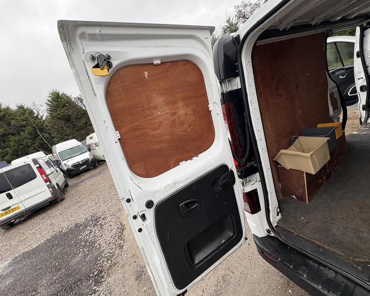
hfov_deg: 96.8
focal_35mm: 15
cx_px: 183
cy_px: 149
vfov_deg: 84.0
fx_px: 164
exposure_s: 1/99
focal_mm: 2.22
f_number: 2.2
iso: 80
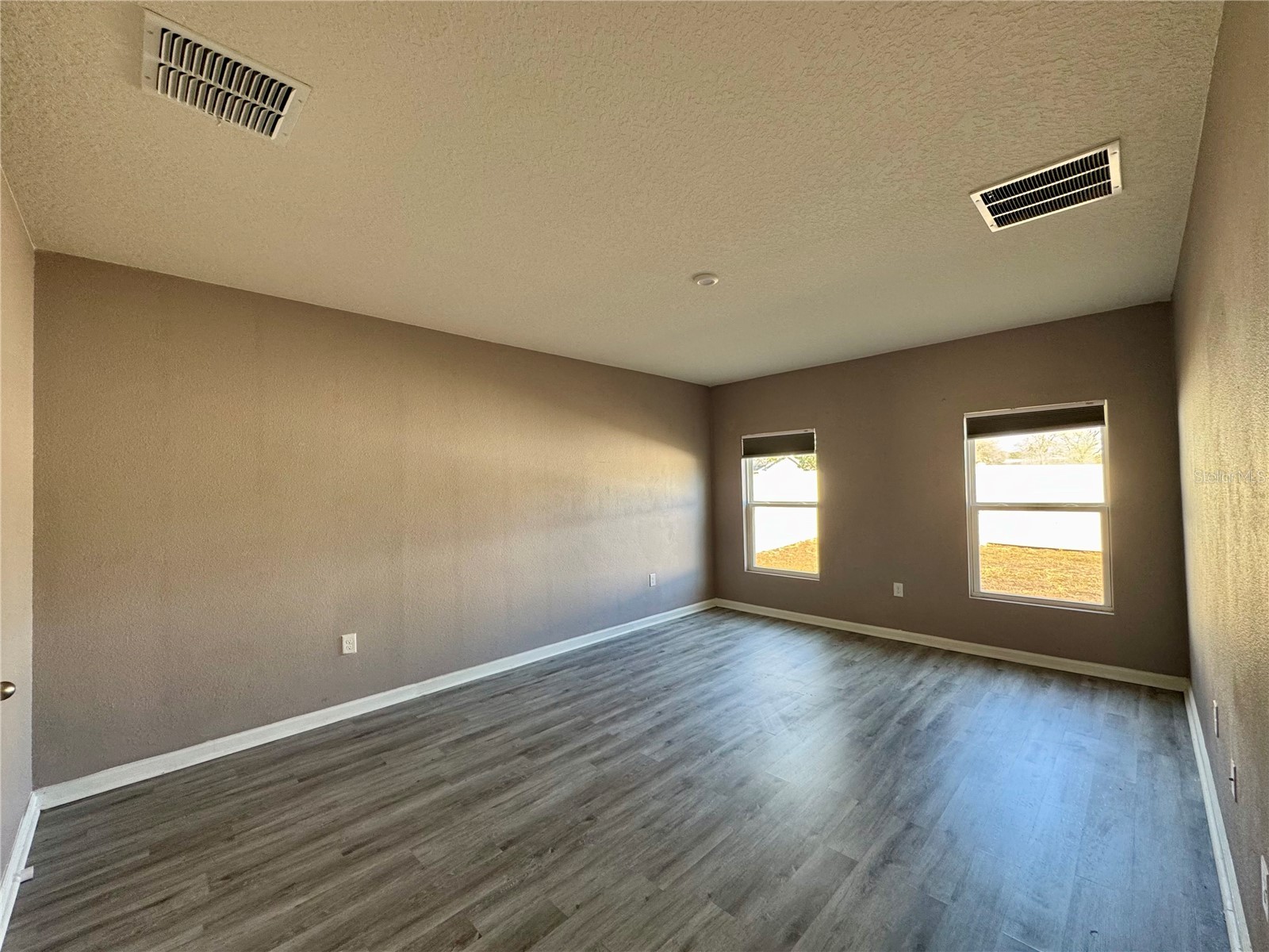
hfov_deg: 102.1
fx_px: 513
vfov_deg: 85.7
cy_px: 476
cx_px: 634
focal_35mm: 14
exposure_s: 1/99
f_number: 2.2
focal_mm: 2.22
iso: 160
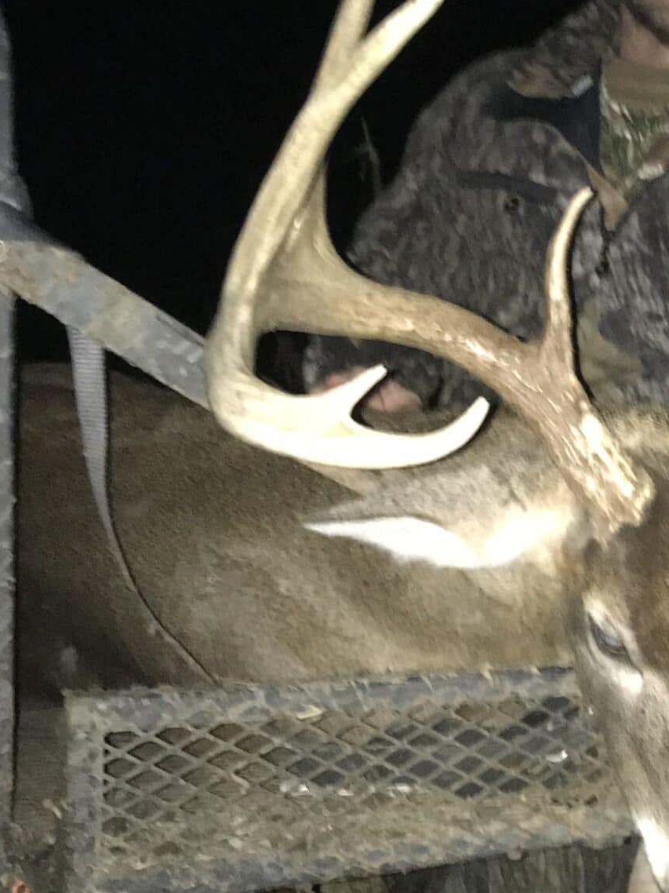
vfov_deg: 30.7
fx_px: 1624
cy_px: 428
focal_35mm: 63
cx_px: 674
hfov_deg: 22.4
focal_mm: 3.99
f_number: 1.8
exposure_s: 1/16
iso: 320
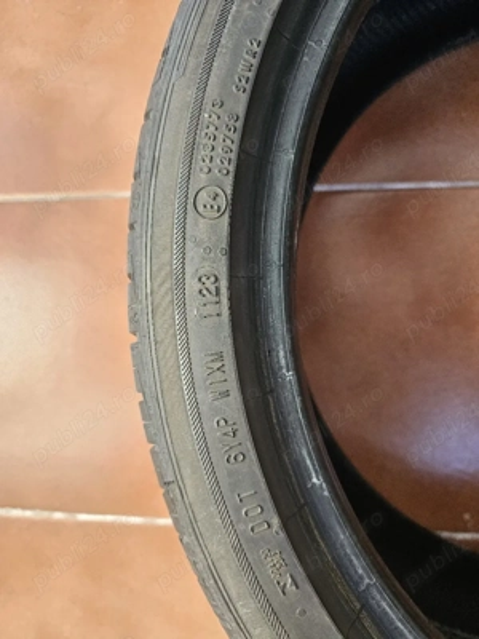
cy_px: 320
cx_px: 240
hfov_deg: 58.9
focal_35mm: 23
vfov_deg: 73.9
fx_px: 424
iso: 640
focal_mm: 6.3
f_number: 1.7
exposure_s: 1/204
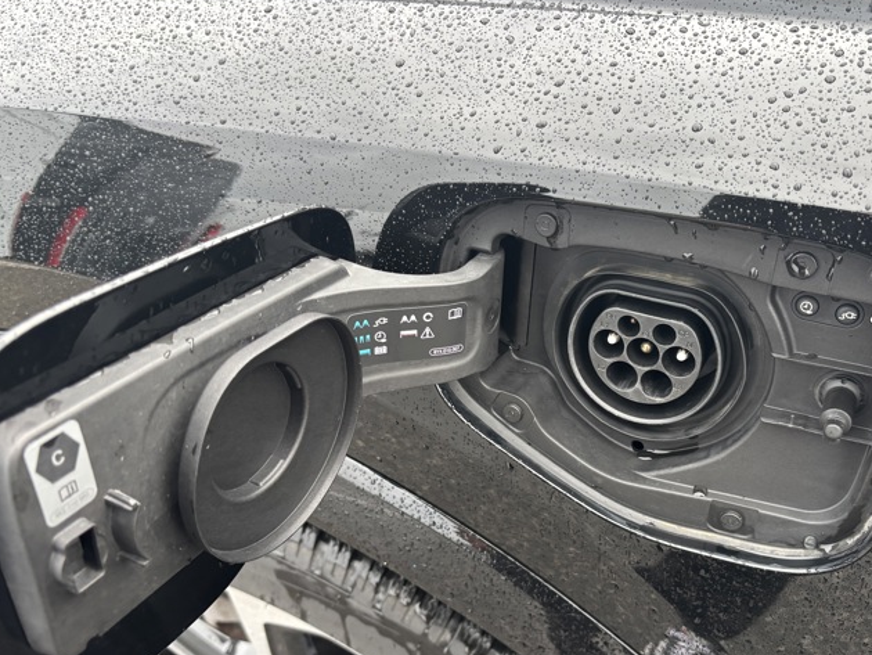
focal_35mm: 33
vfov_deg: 42.7
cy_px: 400
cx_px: 509
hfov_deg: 55.0
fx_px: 832
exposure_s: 1/115
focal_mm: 5.96
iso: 125
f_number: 1.6
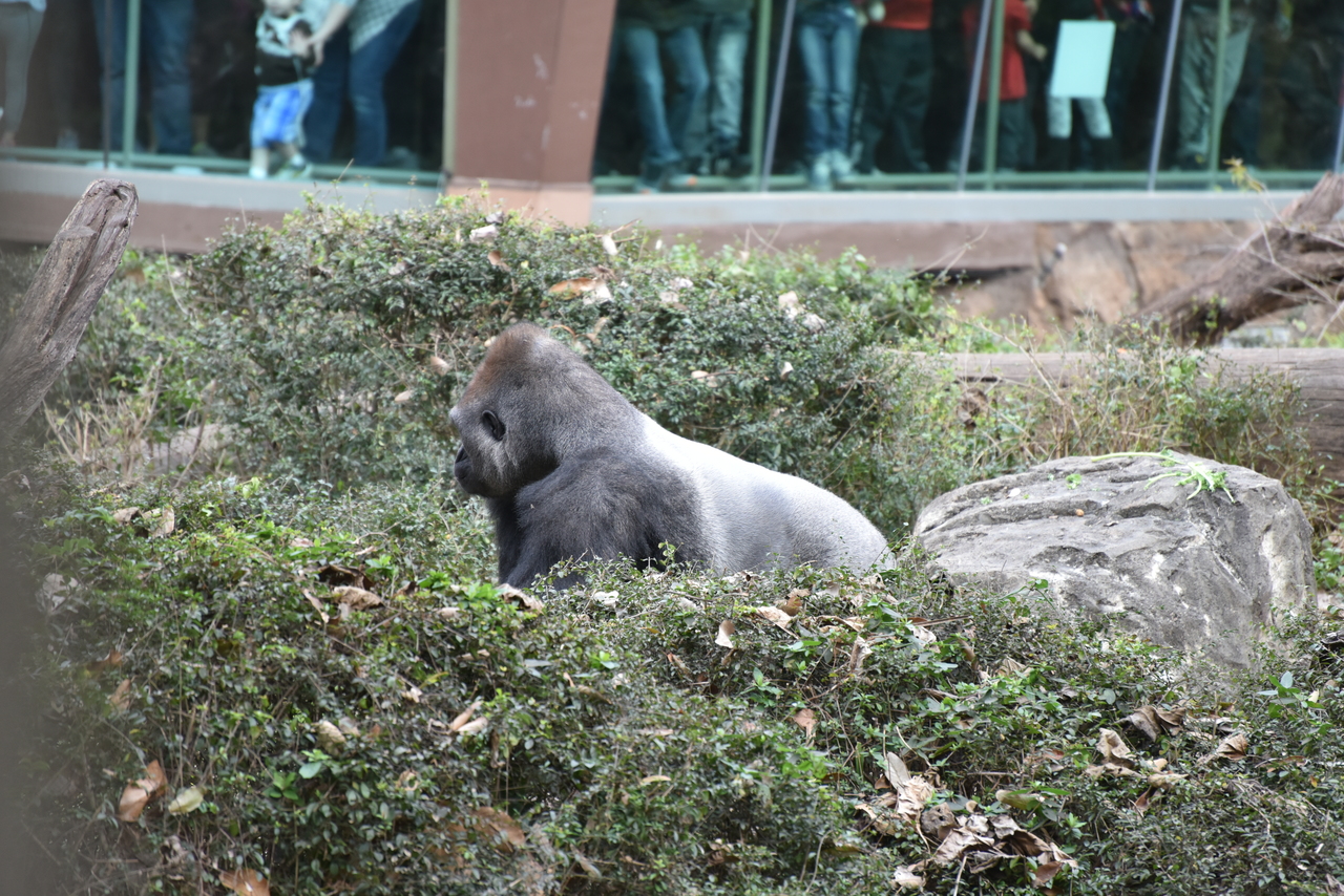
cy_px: 448
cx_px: 672
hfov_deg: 6.9
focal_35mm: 300
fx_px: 11202
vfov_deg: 4.6
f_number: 5.6
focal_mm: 300
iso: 1100
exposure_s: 1/640
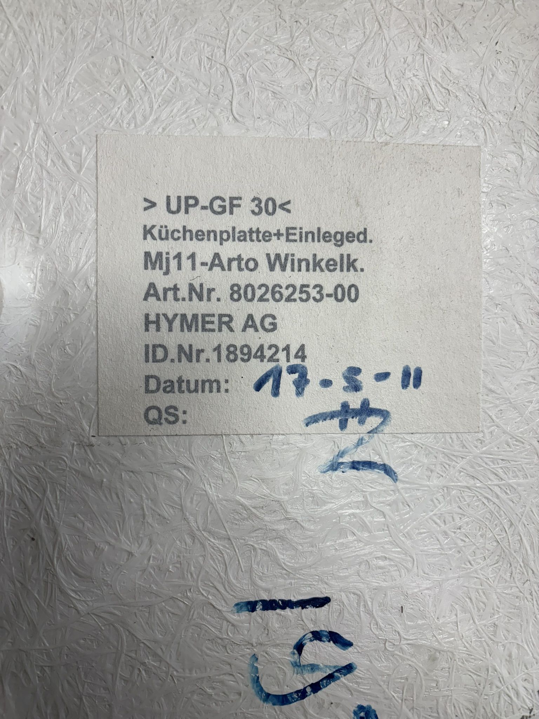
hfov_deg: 53.1
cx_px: 270
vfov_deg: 67.3
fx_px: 540
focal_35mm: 26
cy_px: 360
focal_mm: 5.96
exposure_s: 1/100
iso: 64
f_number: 1.6
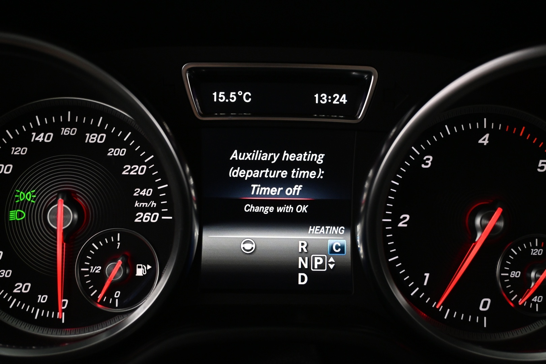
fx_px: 603
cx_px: 273
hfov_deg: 48.7
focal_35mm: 40
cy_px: 182
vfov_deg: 33.6
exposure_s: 1/40
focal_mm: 26.5
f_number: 4.5
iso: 1600
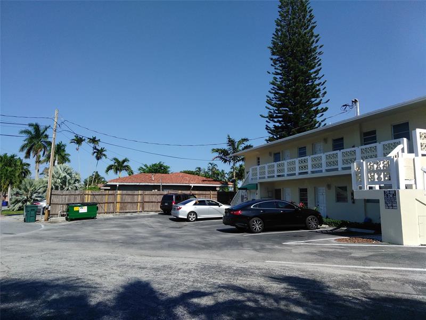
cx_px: 213
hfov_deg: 81.7
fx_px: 246
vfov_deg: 66.0
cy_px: 160
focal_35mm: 20
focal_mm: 3.46
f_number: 2.2
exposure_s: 1/1196
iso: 100
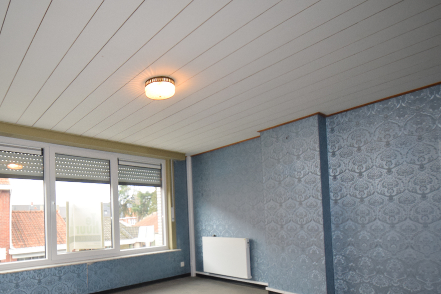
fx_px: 282
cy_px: 200
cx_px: 152
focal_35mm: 23
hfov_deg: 74.1
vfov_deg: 53.8
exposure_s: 1/80
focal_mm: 10
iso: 800
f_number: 4.5
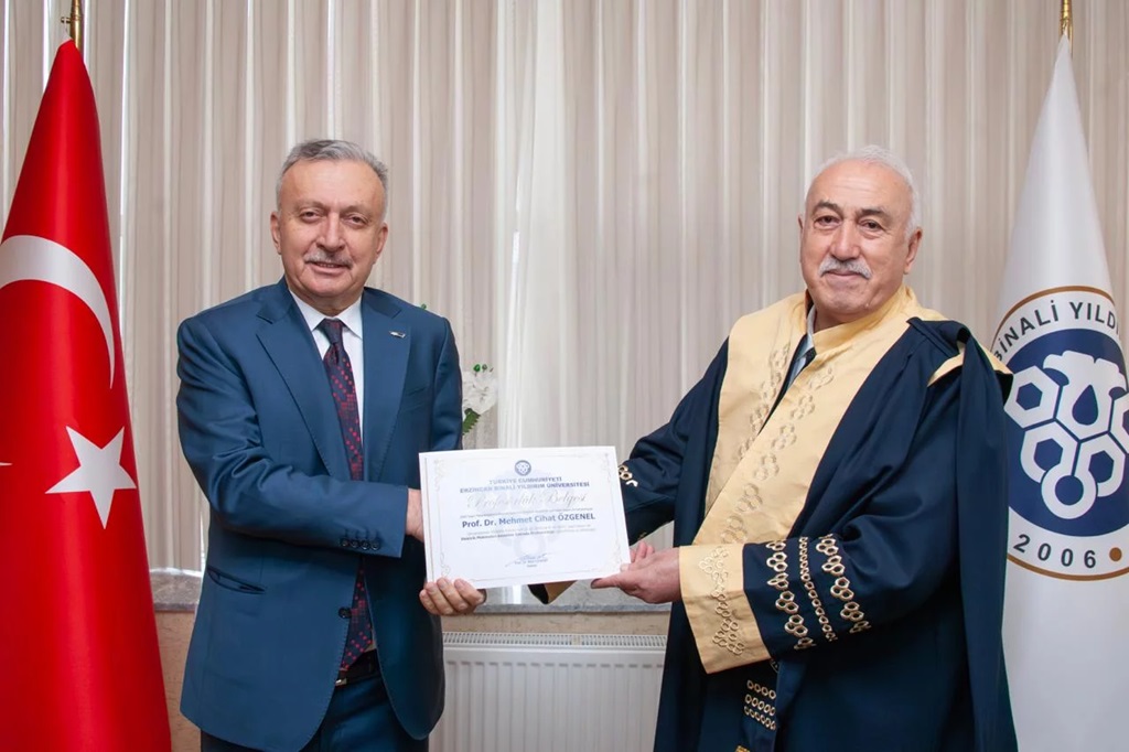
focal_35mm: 84
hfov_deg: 24.2
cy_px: 376
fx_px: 2633
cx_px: 564
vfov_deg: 16.3
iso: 160
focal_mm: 56
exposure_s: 1/640
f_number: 1.2
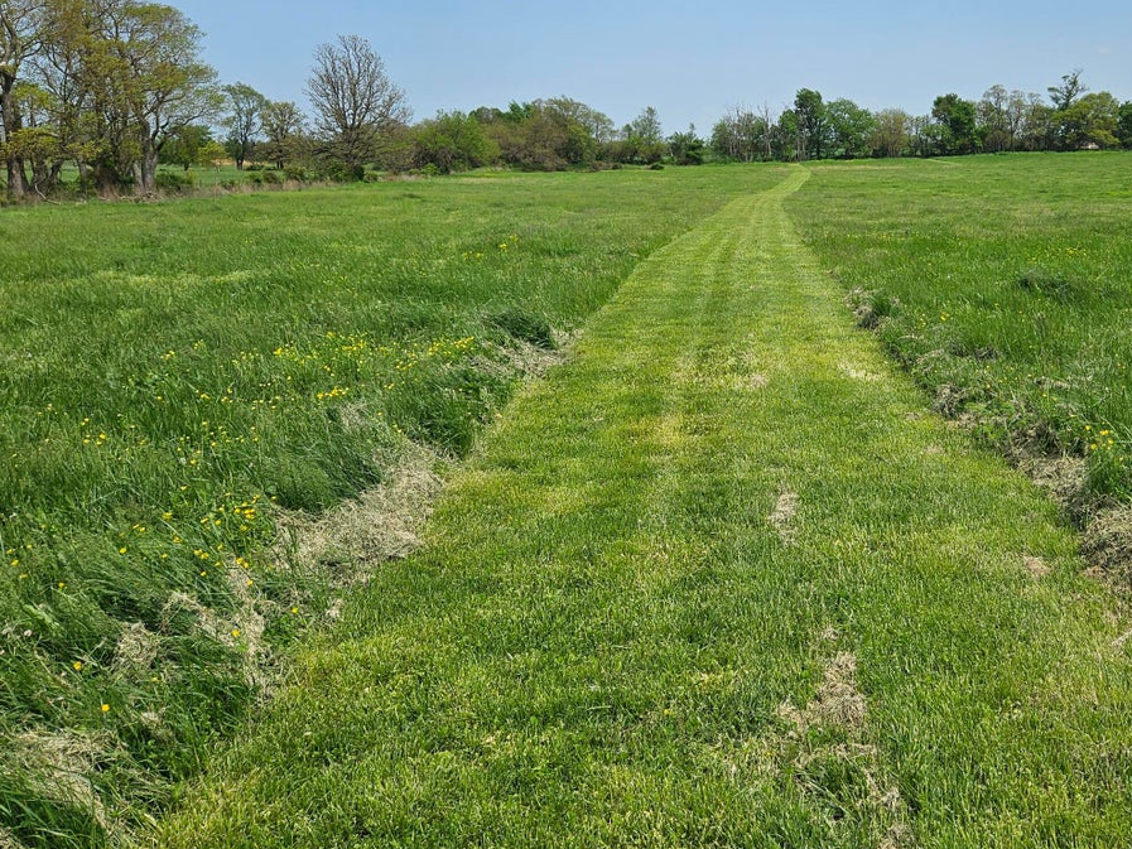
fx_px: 1145
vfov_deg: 40.0
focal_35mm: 35
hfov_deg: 51.6
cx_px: 759
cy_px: 255
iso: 25
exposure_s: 1/3819
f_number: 1.8
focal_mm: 5.4
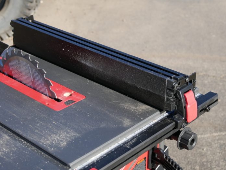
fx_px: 444
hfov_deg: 28.6
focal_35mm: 68
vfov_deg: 21.6
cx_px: 113
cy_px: 85
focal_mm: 34
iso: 200
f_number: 4.5
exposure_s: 1/500
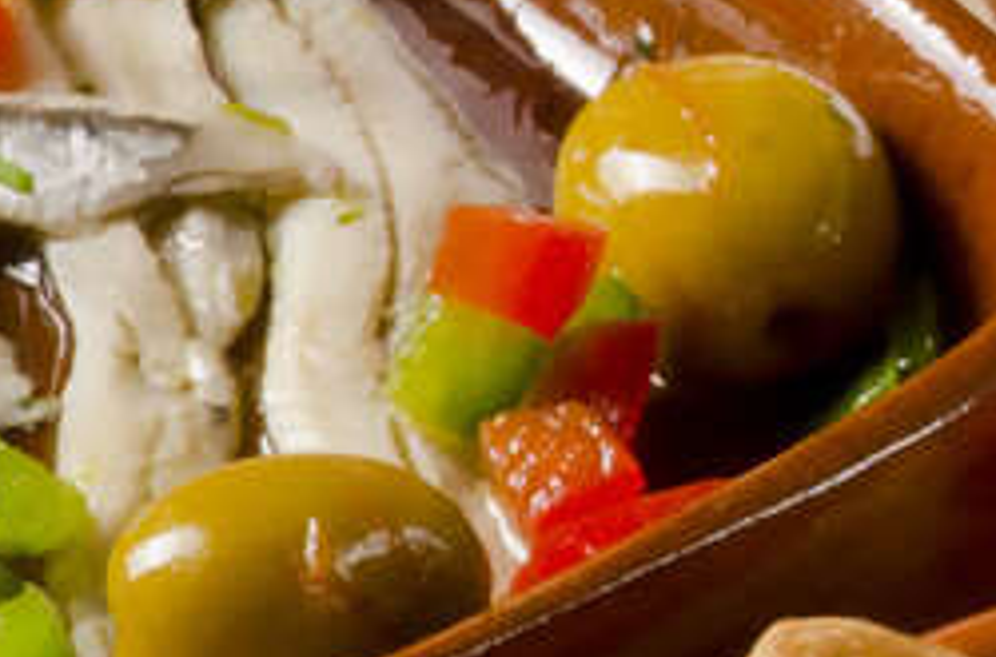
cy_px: -147
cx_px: 1920
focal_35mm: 1068
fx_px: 29466
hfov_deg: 1.9
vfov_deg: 1.3
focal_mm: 105
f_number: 20
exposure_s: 1/60
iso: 100
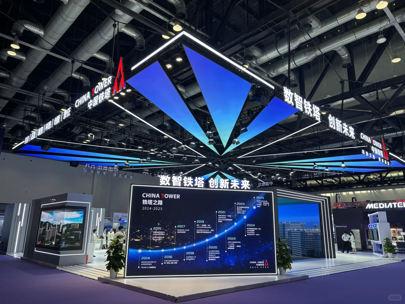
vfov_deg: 53.1
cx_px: 202
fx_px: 304
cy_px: 152
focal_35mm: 26
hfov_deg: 67.3
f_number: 1.6
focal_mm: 5.96
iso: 50
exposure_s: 1/120
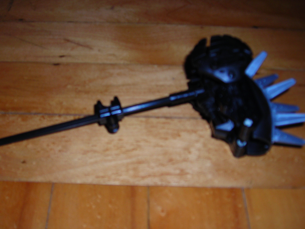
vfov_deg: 29.7
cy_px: 122
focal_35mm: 49
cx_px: 141
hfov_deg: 38.9
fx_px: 432
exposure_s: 1/60.1
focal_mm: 6.8
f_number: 3.3
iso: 50
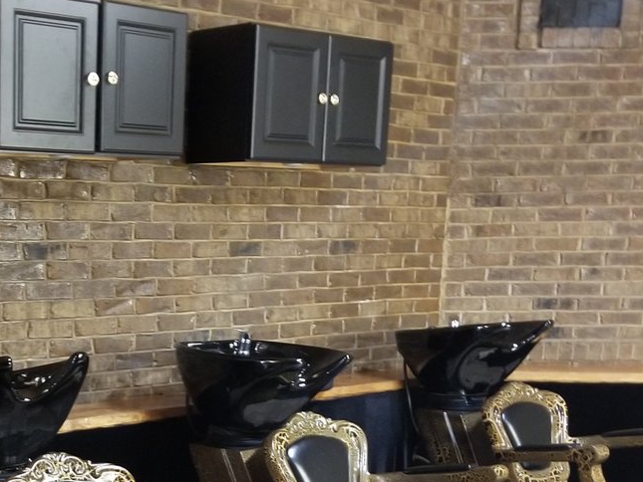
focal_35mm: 61
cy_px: 527
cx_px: 81
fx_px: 1133
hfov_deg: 30.5
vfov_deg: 22.7
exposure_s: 1/10
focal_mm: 4.25
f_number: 1.7
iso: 400
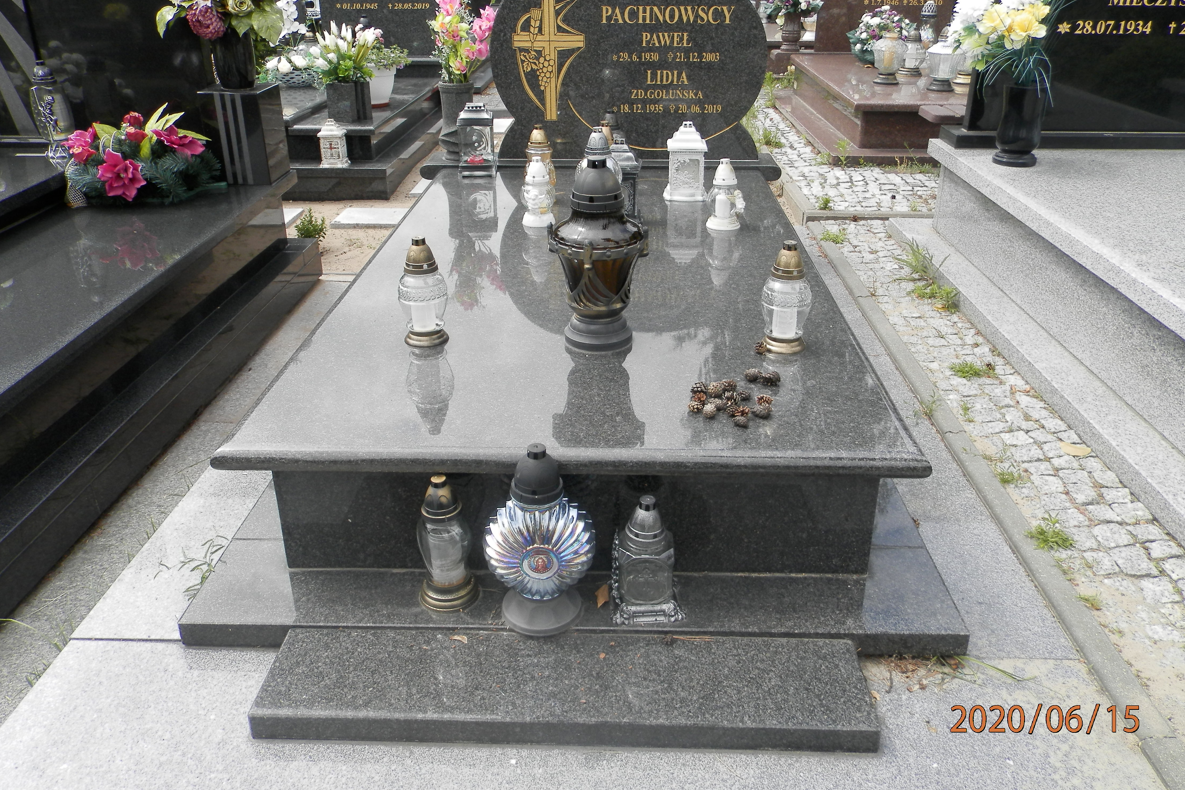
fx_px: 889
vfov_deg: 47.9
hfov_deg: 67.4
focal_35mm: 27
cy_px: 356
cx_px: 600
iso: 80
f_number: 3.1
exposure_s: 1/640
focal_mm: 4.5
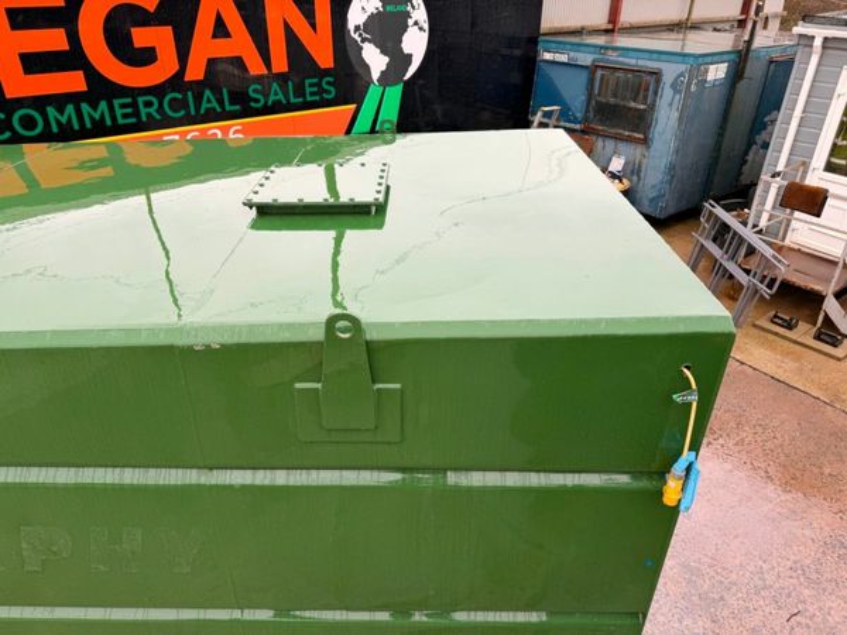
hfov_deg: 71.6
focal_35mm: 24
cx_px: 424
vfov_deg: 56.8
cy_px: 318
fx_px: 587
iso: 64
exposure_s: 1/174
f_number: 1.78
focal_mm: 6.76
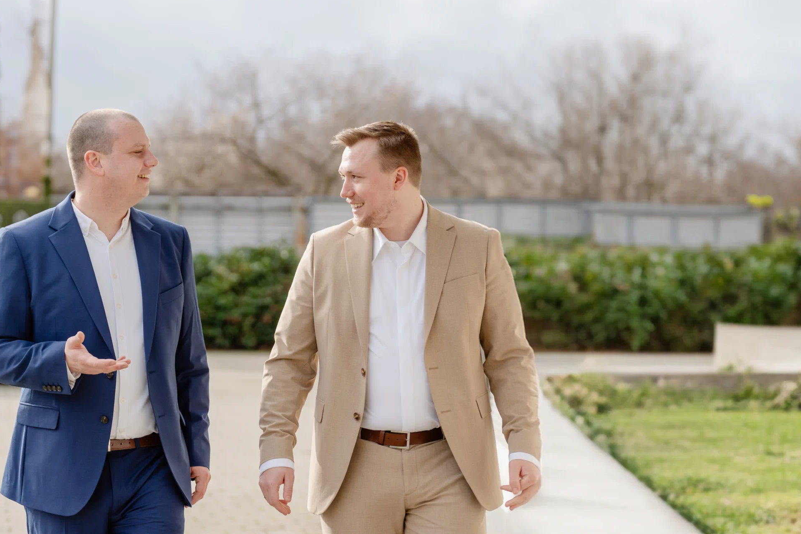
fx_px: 2158
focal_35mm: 97
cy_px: 335
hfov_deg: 21.0
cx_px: 368
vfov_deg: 14.1
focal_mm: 73
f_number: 2.8
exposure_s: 1/2000
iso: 250
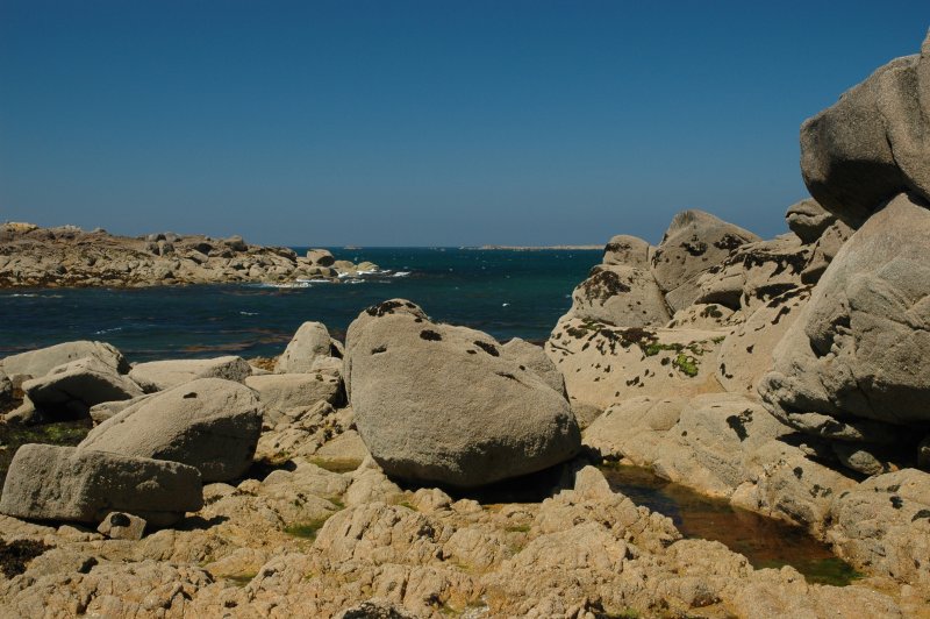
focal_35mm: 46
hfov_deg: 42.4
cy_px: 310
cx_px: 465
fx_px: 1200
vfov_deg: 28.9
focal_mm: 31
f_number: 10
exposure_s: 1/80
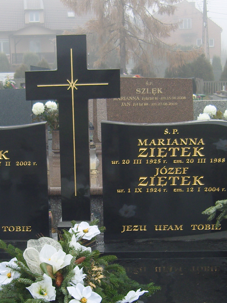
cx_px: 75
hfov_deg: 20.9
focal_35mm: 70
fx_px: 612
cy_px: 193
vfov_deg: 27.7
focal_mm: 7.3
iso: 100
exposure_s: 1/160
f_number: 2.8
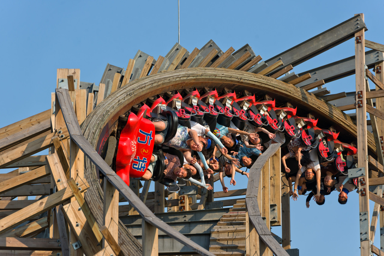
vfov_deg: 6.9
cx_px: 192
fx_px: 2134
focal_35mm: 200
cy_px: 128
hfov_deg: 10.3
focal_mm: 200
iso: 400
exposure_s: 1/1000
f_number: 8
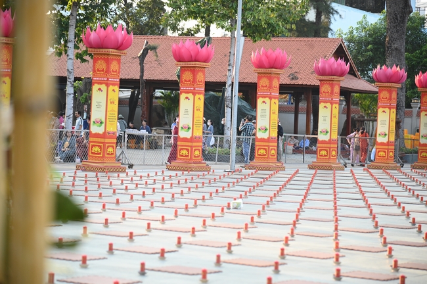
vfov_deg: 12.4
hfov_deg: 18.6
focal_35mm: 110
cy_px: 142
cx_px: 214
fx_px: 1303
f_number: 4
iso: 1000
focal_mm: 110
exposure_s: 1/400
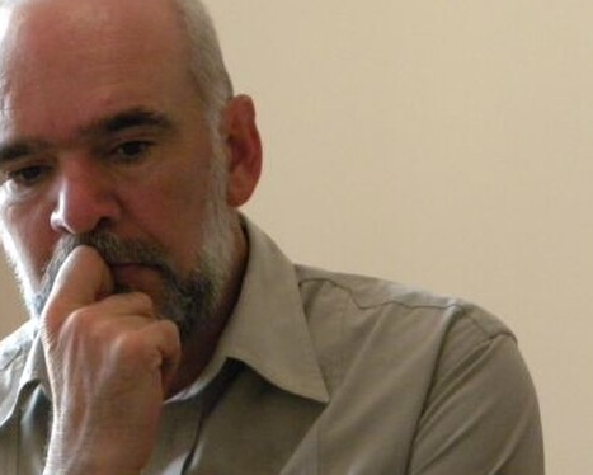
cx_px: 147
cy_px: 184
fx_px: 4073
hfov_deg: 8.3
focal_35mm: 232
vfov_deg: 6.7
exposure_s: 1/125
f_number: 5
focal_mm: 26.8
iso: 800
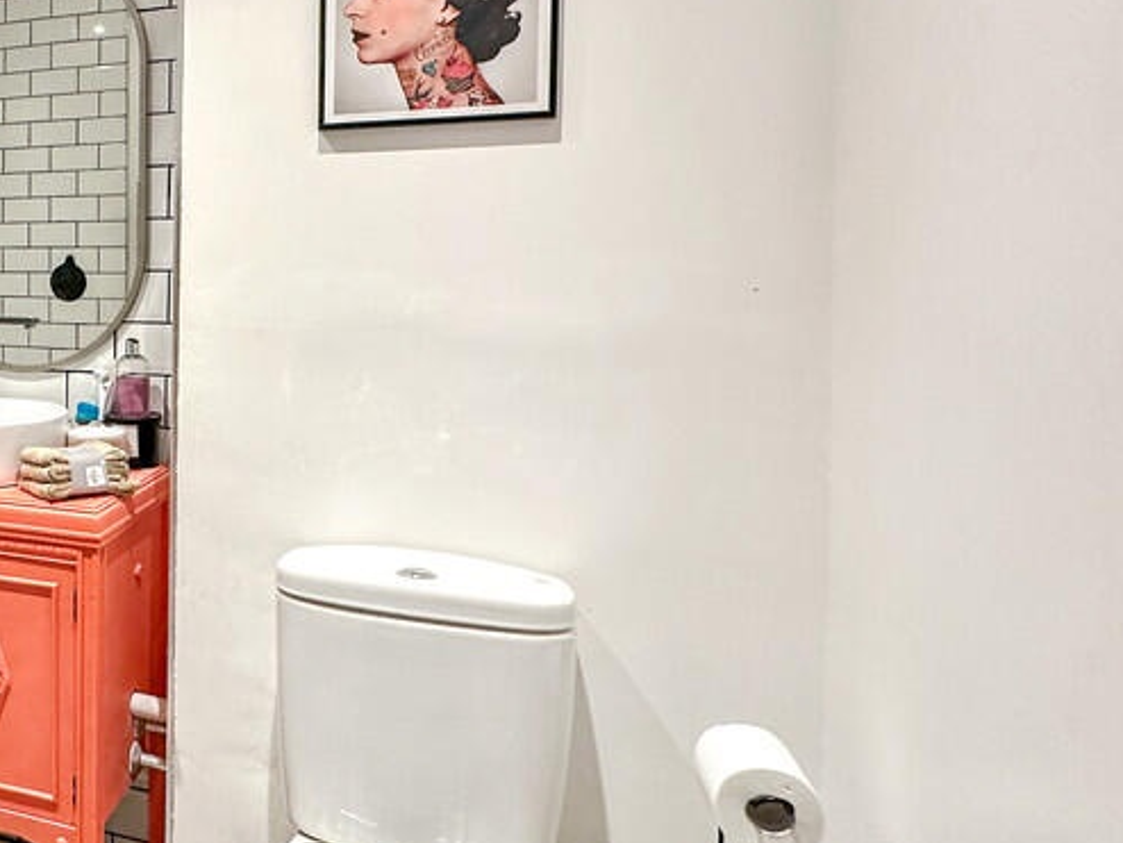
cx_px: 32
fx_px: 941
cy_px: 404
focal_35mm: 29
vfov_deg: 48.3
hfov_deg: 51.2
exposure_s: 1/50
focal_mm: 2.22
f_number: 2.2
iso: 200
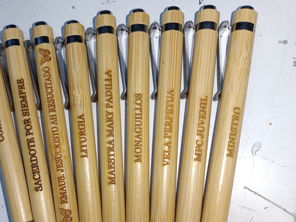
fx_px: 274
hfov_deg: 56.0
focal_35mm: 32
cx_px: 107
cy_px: 133
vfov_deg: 43.9
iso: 946
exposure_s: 1/60
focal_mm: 4.71
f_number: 1.79
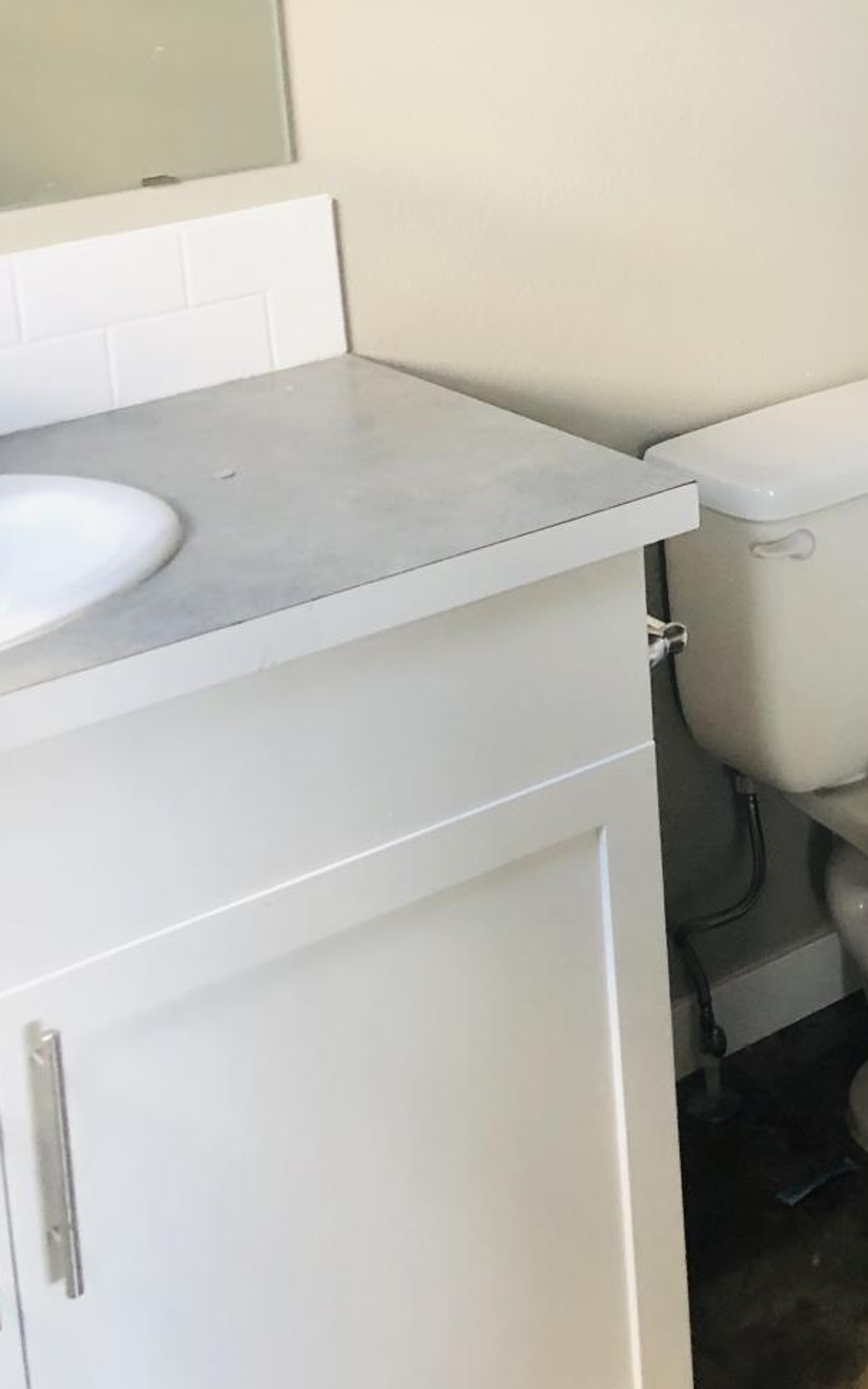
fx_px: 2309
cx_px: 928
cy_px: 143
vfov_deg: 31.9
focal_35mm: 61
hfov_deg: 20.4
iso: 64
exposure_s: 1/15
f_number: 1.8
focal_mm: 3.99
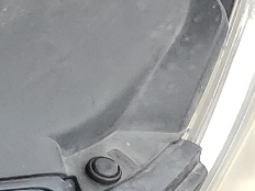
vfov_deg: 8.3
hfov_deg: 9.0
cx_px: -513
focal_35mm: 179
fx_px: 1319
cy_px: 20
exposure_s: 1/833
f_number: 1.5
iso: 50
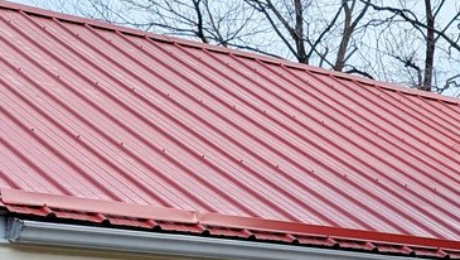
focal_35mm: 108
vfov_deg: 10.9
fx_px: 1318
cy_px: 381
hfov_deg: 18.8
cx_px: 532
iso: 22
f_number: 1.68
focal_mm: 6.9
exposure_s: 1/1241
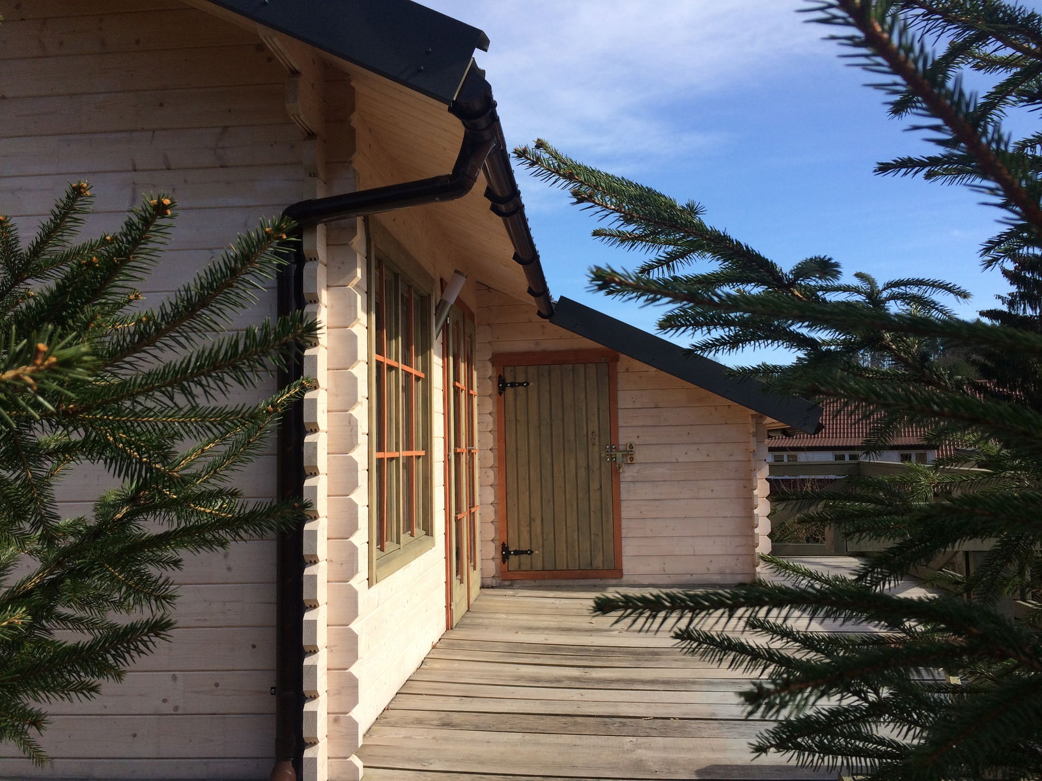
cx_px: 521
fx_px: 873
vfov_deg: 48.2
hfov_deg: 61.7
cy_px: 390
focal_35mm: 29
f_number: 2.2
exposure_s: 1/1642
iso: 32
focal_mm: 4.15
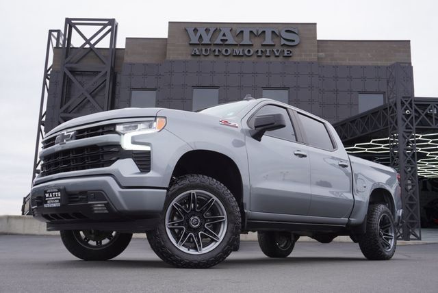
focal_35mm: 38
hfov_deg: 51.2
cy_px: 146
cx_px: 219
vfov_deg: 35.6
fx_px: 457
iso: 100
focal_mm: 25
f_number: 6.3
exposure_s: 1/125
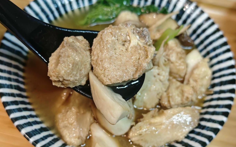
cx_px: 118
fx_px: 315
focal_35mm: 49
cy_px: 79
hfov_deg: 41.1
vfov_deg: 26.3
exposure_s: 1/360
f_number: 2
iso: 800
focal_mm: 8.72
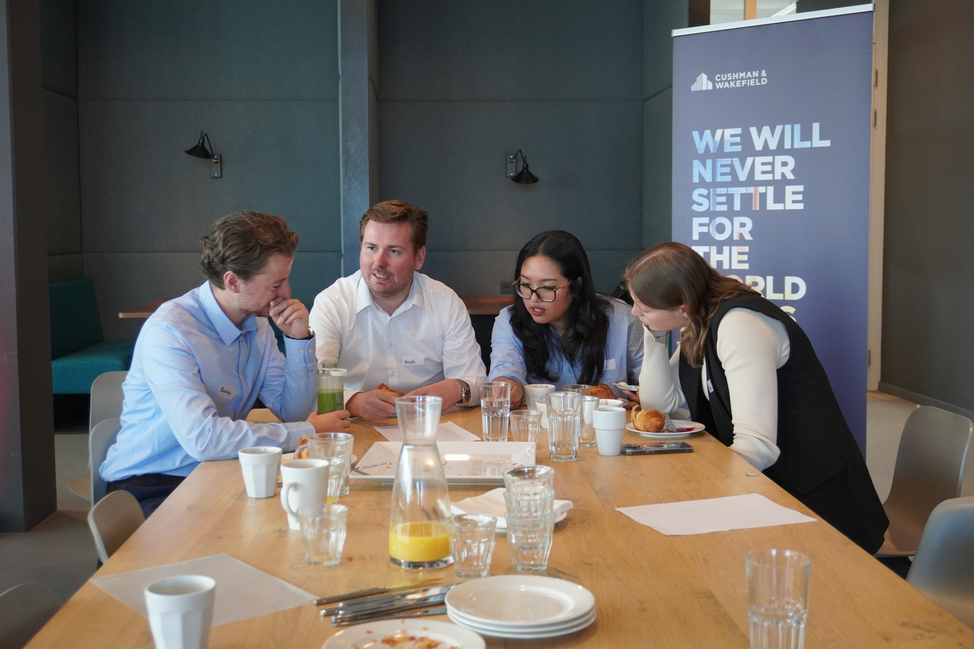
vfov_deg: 31.9
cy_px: 324
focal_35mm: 42
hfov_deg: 46.4
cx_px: 487
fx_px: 1136
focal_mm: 28
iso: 1600
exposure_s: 1/160
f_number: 4.5
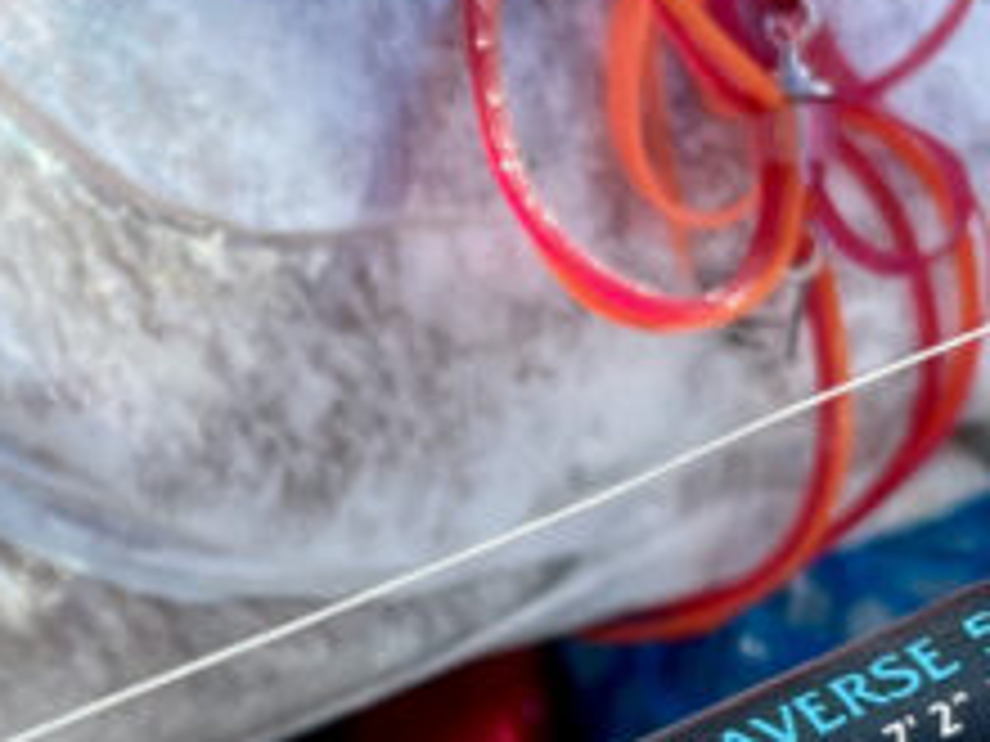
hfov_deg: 15.9
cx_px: -54
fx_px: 3461
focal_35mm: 121
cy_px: 760
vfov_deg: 12.1
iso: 32
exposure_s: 1/1531
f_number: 1.6
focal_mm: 4.2
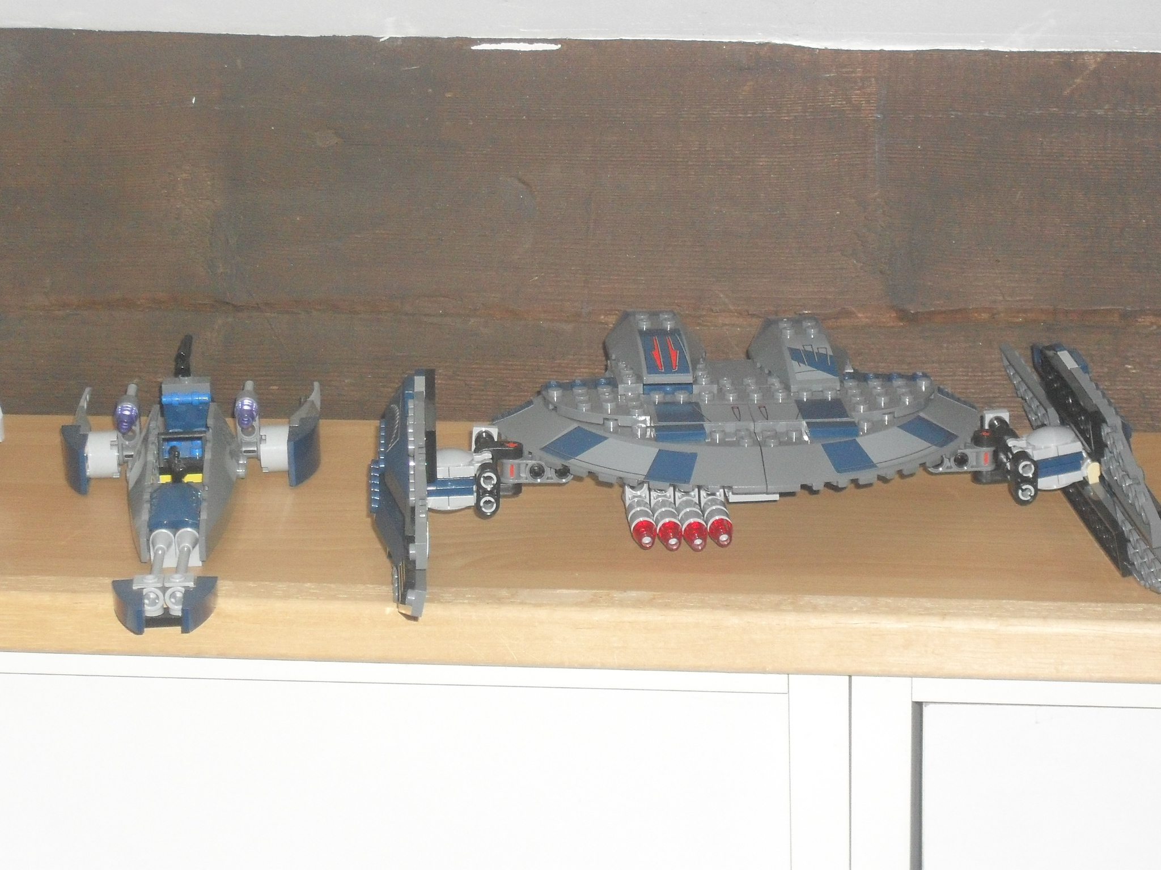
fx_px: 2985
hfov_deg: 22.0
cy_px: 435
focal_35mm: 89
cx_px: 580
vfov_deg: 16.6
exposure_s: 1/60
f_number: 5.5
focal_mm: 15.7
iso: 240
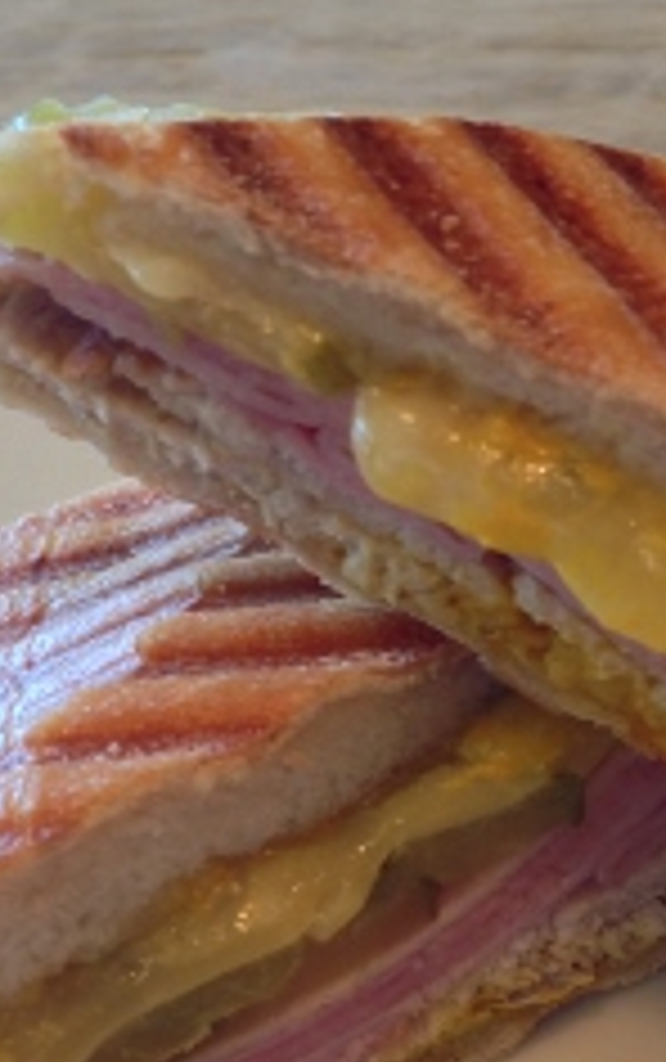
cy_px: 680
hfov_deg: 18.0
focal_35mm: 71
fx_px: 2057
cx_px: 626
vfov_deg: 28.8
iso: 50
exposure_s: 1/24
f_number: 2.4
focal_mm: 4.12
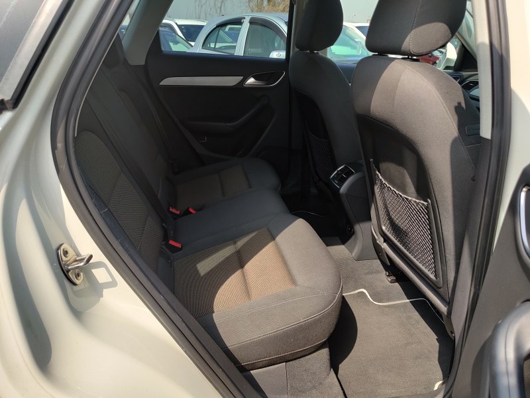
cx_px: 265
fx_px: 413
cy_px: 199
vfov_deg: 51.4
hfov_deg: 65.3
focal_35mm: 27
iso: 100
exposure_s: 1/236
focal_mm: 4.75
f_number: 1.65
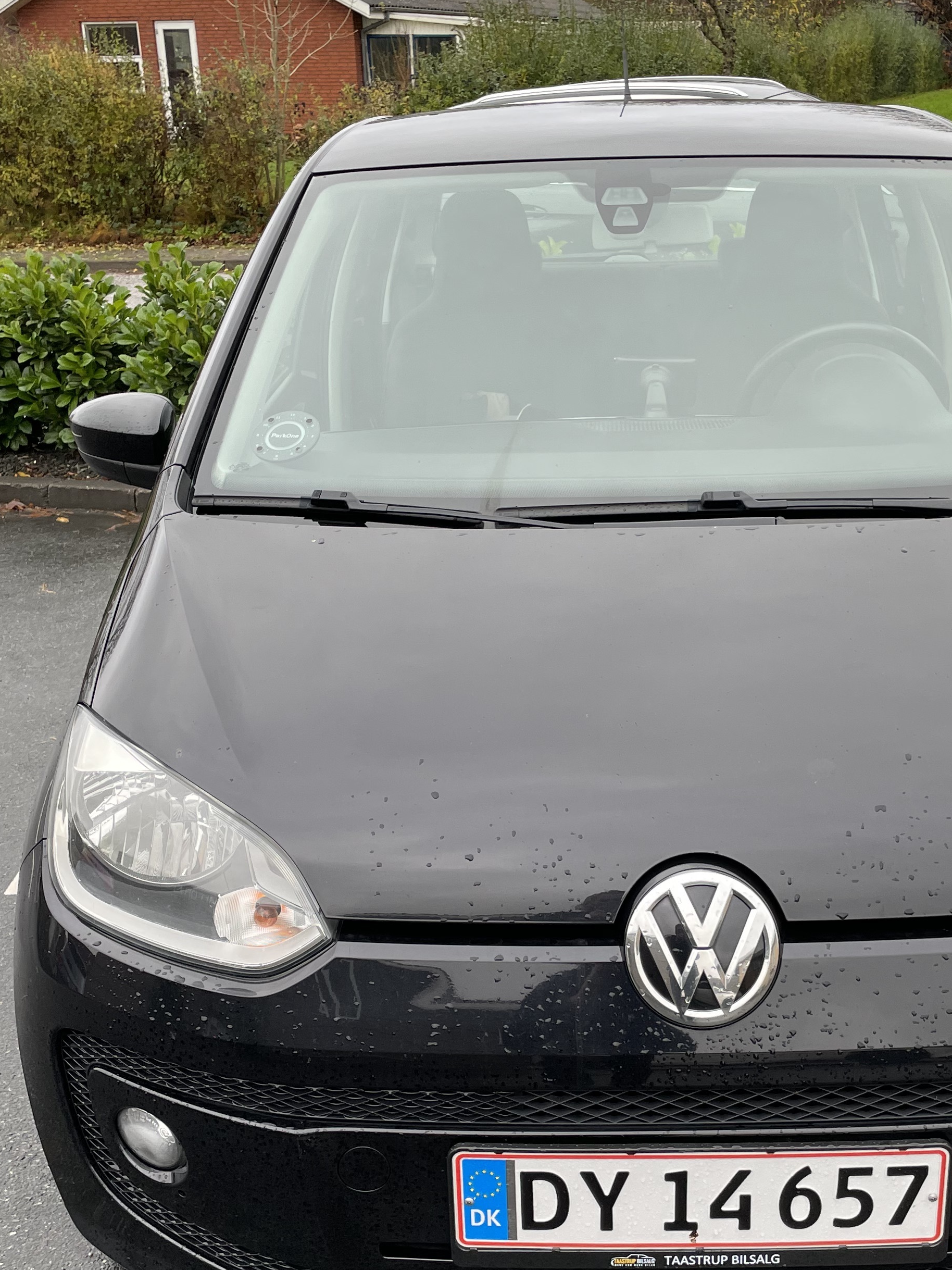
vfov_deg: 43.7
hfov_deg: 33.4
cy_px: 738
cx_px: 607
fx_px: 1577
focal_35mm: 43
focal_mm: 4.2
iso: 50
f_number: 1.6
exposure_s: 1/121
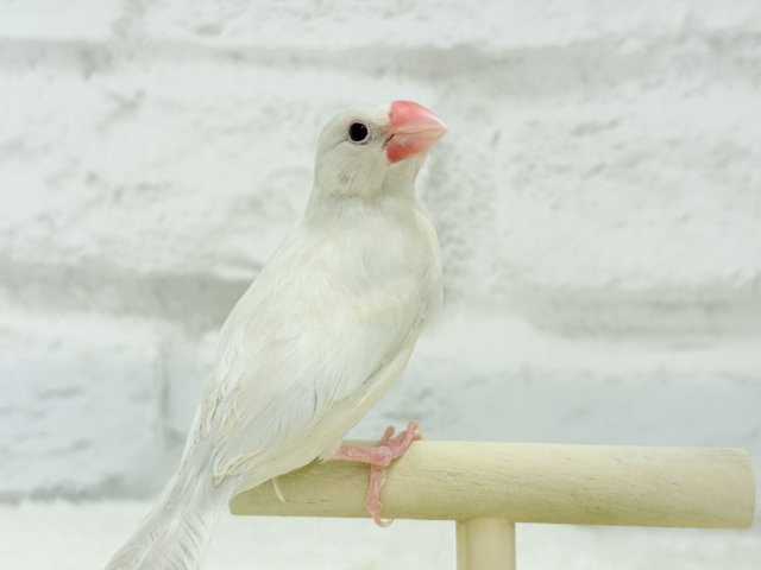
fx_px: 1143
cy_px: 285
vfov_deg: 28.0
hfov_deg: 36.8
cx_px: 380
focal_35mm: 52
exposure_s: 1/50
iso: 32
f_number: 1.6
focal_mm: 5.96
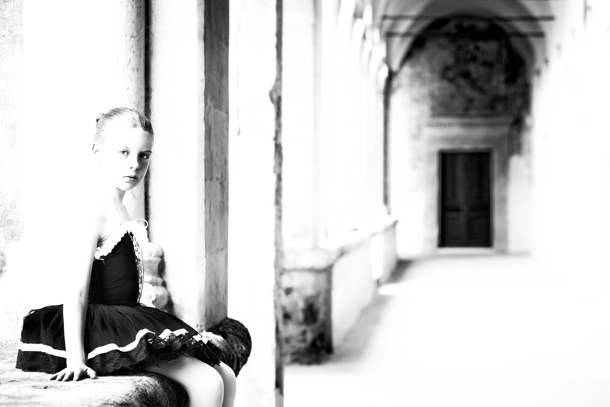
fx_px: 1779
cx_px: 305
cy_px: 204
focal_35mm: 105
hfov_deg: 19.5
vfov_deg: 13.0
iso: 200
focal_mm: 70
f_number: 3.5
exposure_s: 1/250
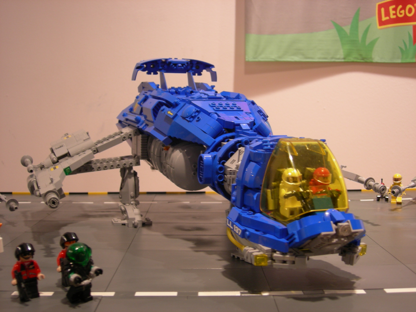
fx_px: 529
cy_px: 156
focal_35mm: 44
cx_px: 208
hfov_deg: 42.9
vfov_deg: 32.9
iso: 64
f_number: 2.9
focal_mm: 9.1
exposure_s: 1/4.9
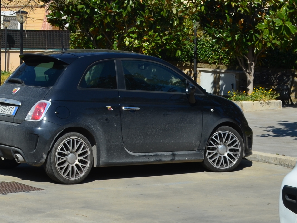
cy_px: -29
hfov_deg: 17.2
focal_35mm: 112
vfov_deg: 13.0
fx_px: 961
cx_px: 4
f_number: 11
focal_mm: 28
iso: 100
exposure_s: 1/160
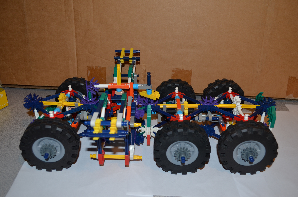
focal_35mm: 33
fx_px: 273
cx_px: 149
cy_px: 98
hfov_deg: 57.3
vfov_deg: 39.8
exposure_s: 1/30
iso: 200
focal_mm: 22
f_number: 5.6
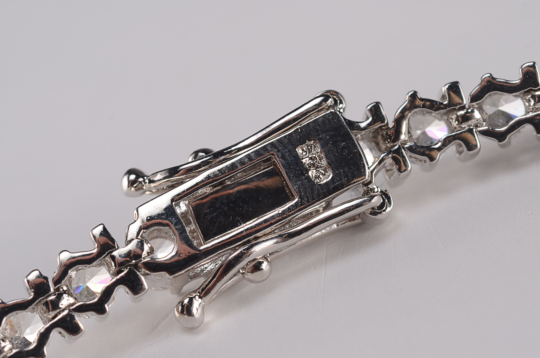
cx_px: 283
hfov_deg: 16.7
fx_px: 1841
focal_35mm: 123
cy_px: 195
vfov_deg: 11.1
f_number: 14
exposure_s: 1/80
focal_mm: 60
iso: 100
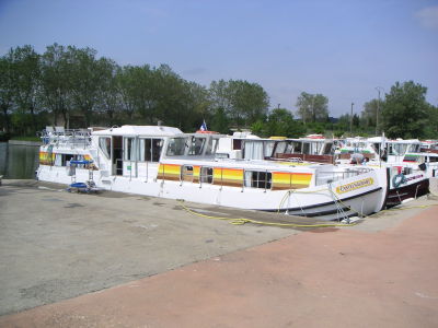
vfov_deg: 38.7
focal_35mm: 37
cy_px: 164
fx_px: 468
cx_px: 219
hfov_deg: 50.1
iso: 50
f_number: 6.7
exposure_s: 1/250
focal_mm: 5.7
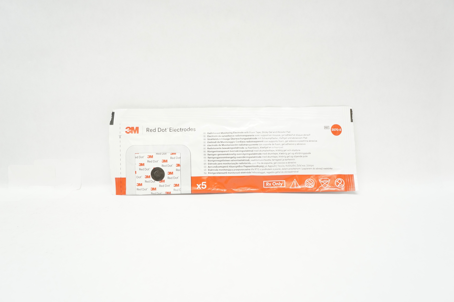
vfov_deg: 47.8
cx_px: 227
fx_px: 340
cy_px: 151
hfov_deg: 67.4
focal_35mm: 27
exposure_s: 1/60
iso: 800
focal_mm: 18
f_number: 6.3
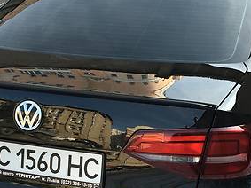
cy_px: 150
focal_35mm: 82
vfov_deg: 17.8
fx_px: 594
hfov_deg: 23.8
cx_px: 141
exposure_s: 1/272
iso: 25
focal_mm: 4.2
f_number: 2.2
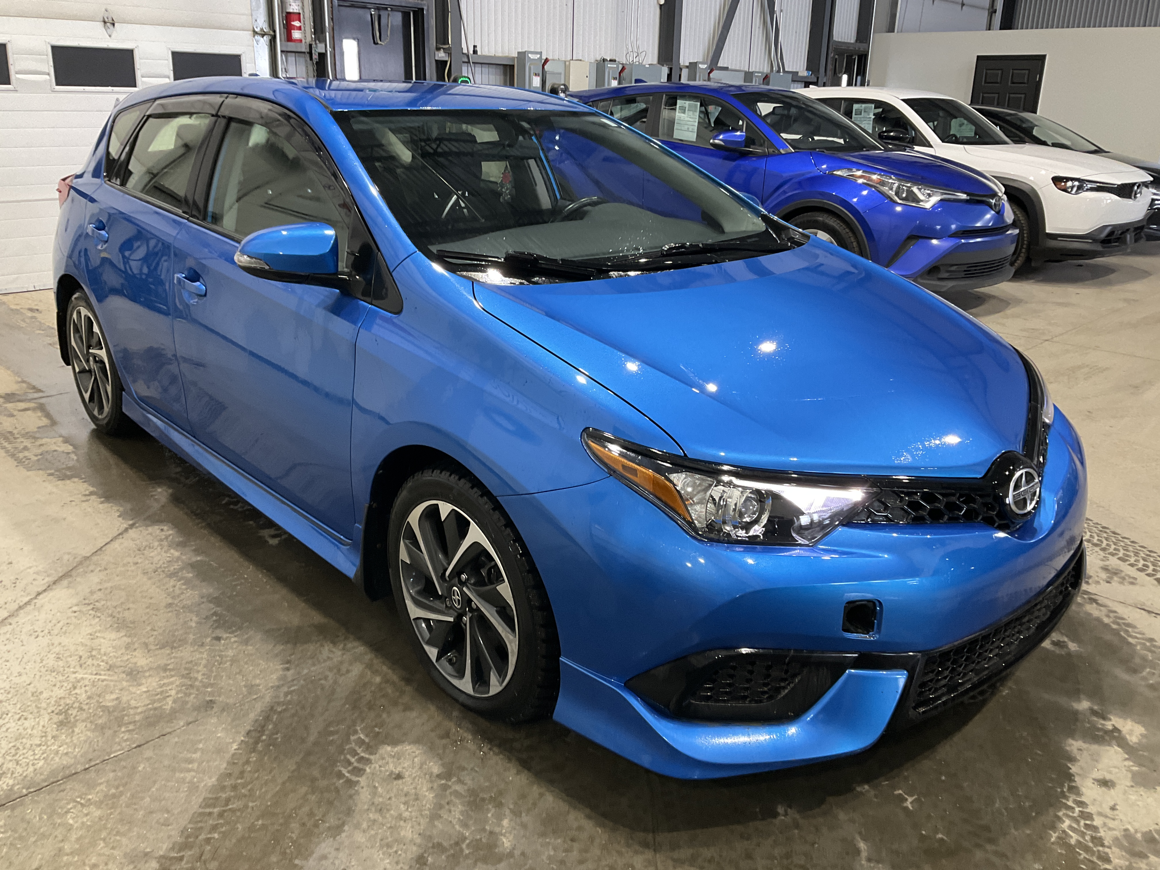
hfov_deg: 61.7
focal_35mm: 29
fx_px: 972
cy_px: 435
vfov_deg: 48.2
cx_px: 580
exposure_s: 1/60
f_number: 1.8
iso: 125
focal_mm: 3
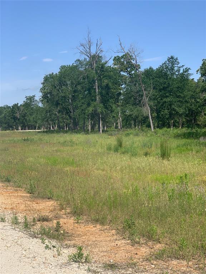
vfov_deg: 36.8
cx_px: 103
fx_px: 413
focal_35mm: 52
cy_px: 137
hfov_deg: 28.0
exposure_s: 1/1142
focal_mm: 6
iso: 16
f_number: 2.4
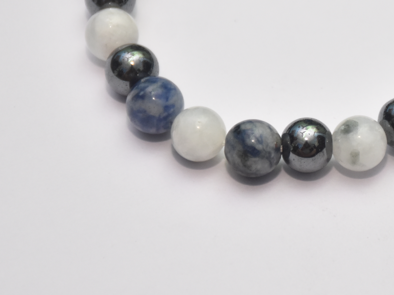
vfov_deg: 4.6
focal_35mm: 323
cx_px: 358
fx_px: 3676
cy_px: 47
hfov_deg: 6.1
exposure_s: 1/125
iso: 800
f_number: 5.6
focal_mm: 90
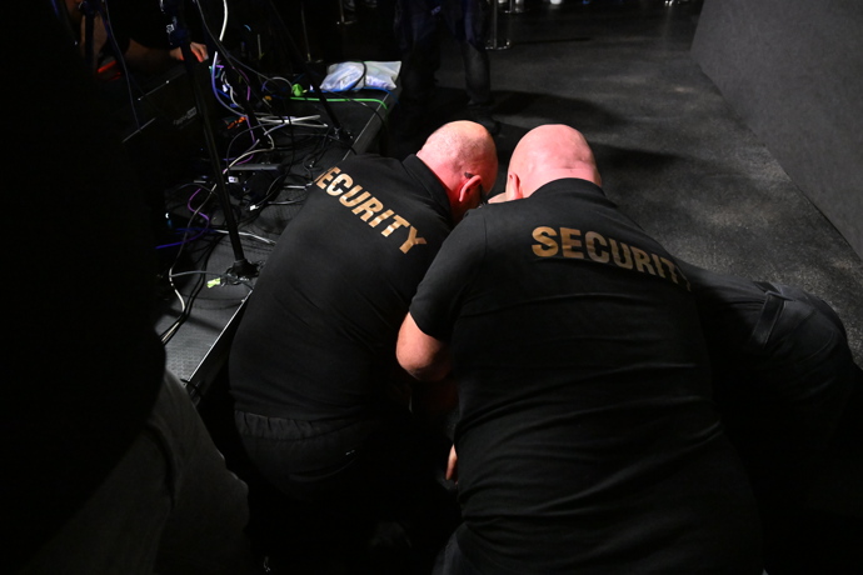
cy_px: 288
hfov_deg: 73.7
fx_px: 575
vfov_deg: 53.1
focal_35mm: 24
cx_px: 432
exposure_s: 1/320
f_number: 5
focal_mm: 24
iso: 16000
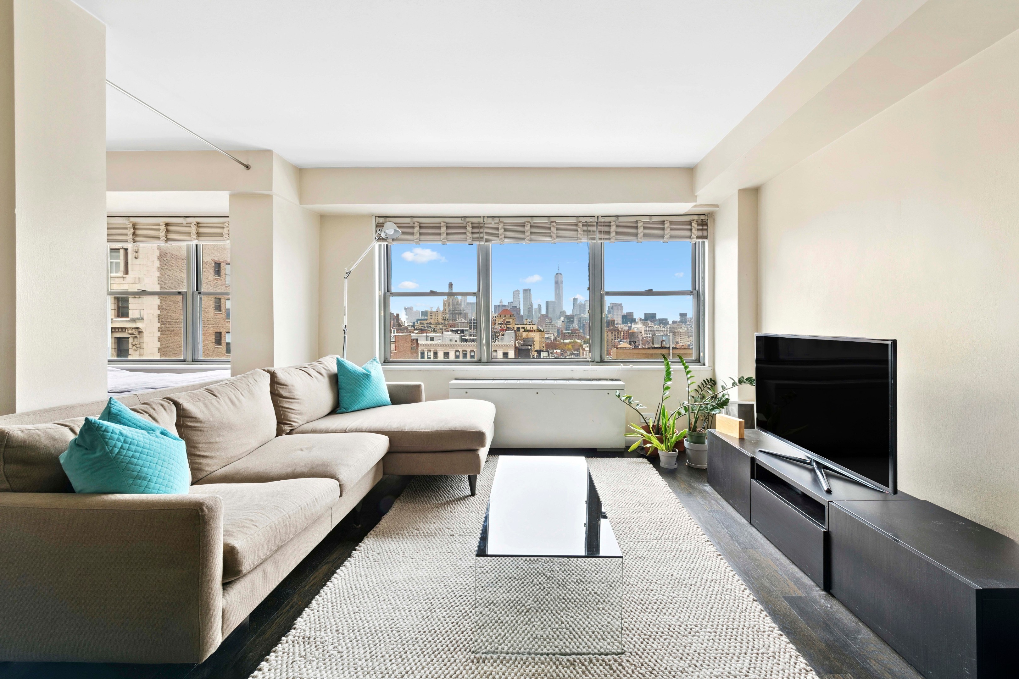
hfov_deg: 100.4
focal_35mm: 15
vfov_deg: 77.3
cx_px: 510
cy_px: 340
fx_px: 425
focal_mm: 15
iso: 125
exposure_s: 1/6
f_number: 13
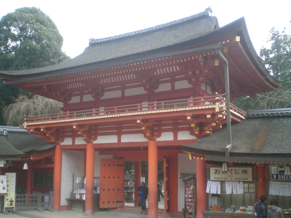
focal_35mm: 38
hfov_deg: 49.0
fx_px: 319
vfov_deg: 37.7
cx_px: 146
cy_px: 109
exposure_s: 1/100
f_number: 3.1
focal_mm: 6.3
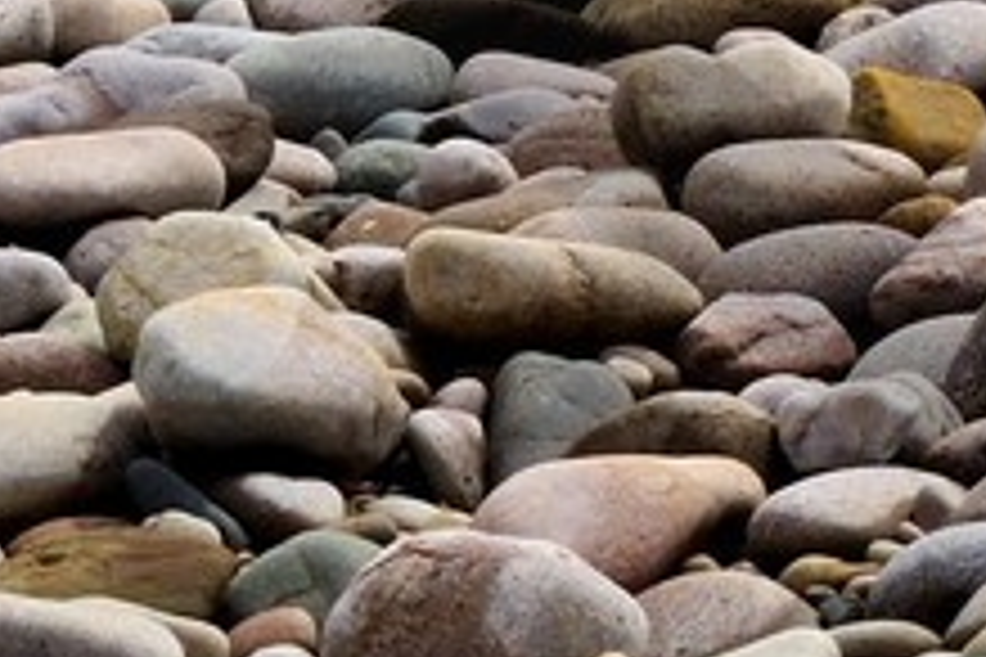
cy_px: -1238
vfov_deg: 5.0
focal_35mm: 263
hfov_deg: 7.6
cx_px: 1747
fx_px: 7203
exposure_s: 1/160
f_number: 18
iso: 200
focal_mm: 36
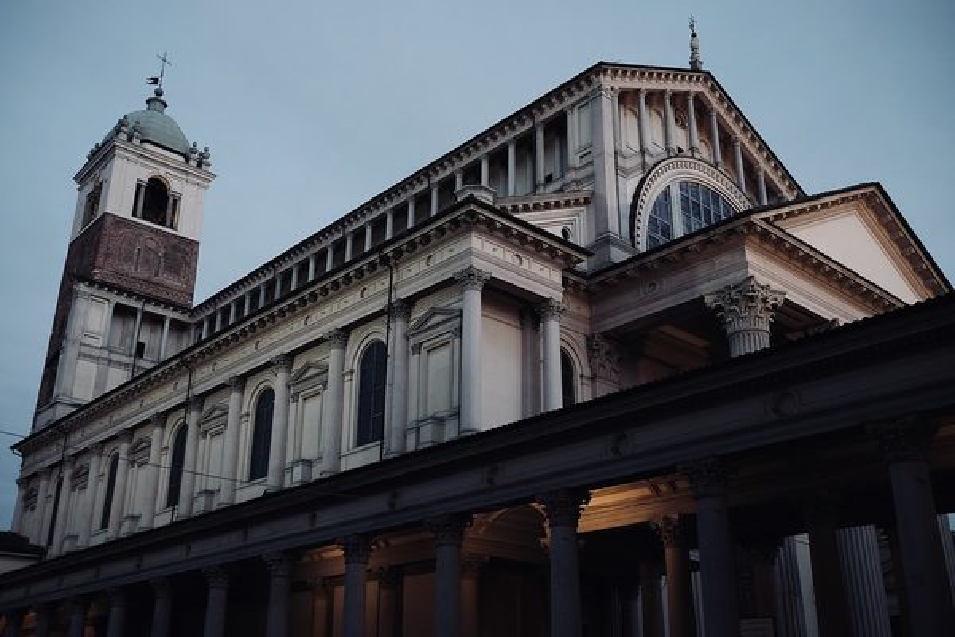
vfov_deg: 37.9
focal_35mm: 35
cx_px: 478
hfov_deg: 54.4
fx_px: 928
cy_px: 318
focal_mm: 23
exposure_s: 1/60
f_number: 2.2
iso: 640
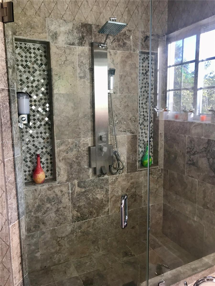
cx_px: 108
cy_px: 143
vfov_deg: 63.4
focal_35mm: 28
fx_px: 232
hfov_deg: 49.7
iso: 25
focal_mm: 3.99
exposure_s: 1/40
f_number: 1.8
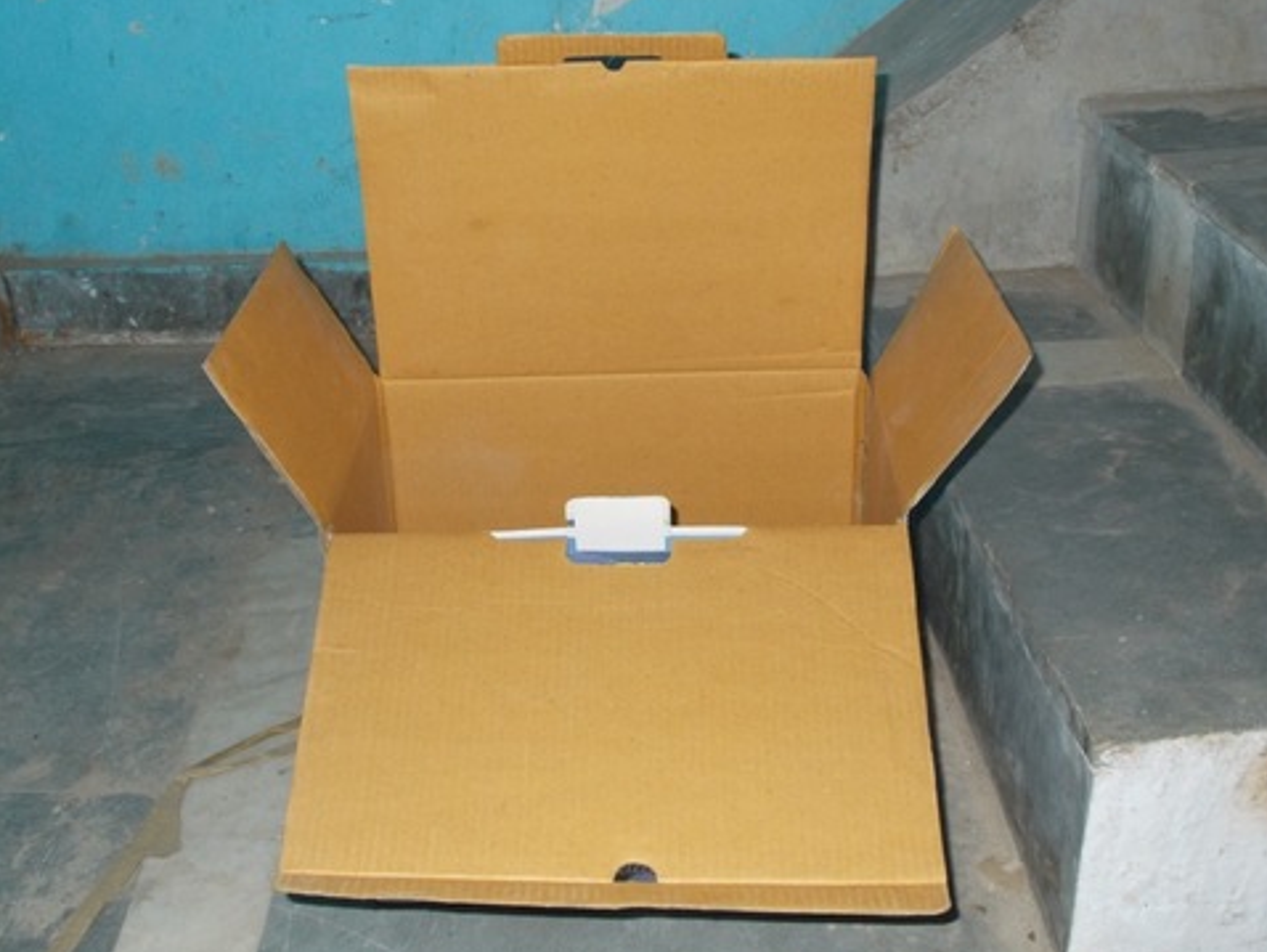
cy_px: 468
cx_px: 657
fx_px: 1685
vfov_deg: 31.5
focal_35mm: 46
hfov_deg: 41.2
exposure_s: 1/30
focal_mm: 7.9
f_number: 4.2
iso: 200
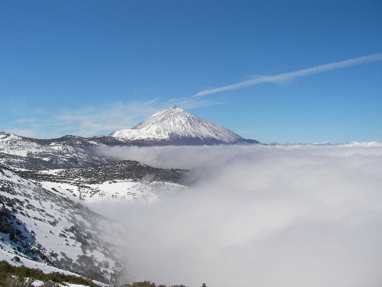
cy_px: 144
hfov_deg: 49.0
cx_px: 191
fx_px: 419
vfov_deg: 37.7
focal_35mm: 38
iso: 50
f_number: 6.6
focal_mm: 6.3
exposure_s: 1/557
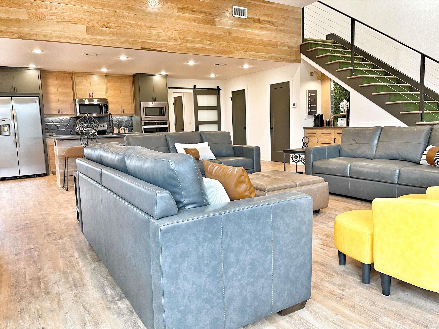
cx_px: 220
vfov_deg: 53.1
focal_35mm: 26
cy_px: 164
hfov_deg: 67.3
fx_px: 330
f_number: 1.6
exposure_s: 1/60
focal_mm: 5.1
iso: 160
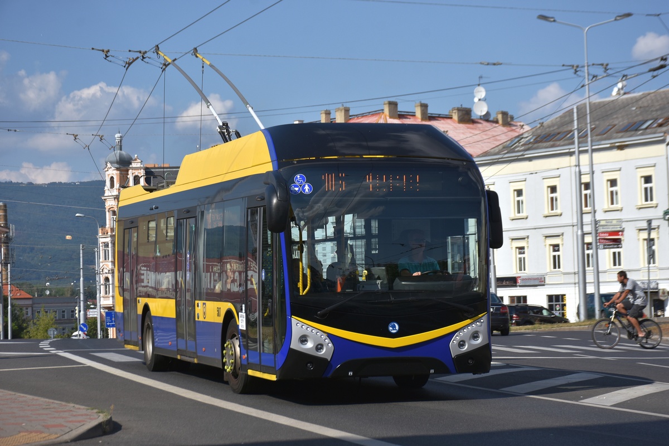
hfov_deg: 21.9
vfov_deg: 14.7
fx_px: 1728
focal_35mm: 93
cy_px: 223
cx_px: 334
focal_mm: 62
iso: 160
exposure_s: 1/1000
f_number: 8
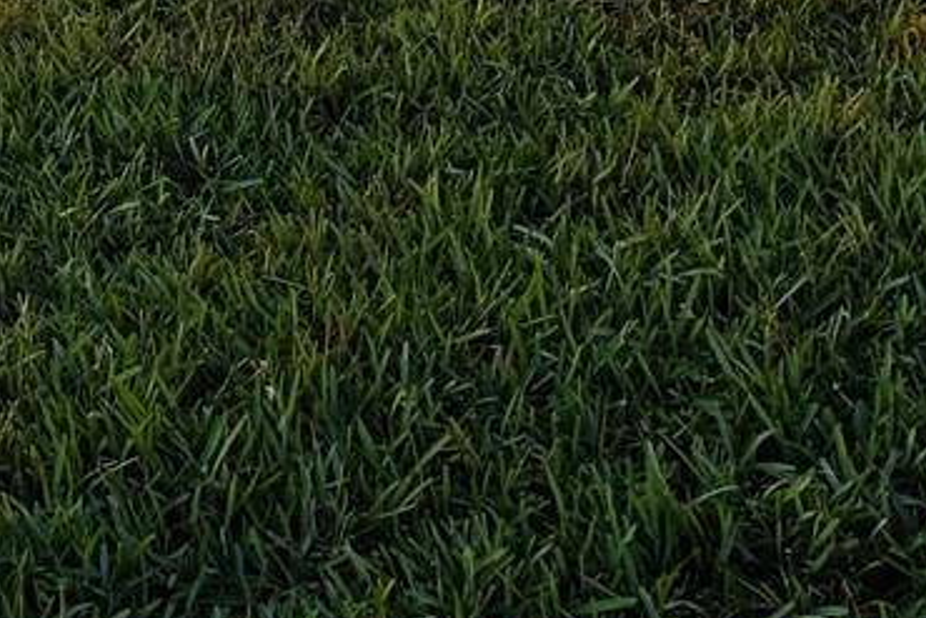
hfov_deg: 16.8
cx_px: -163
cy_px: -806
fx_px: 3011
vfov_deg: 10.3
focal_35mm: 117
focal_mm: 5.96
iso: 50
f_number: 1.6
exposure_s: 1/626
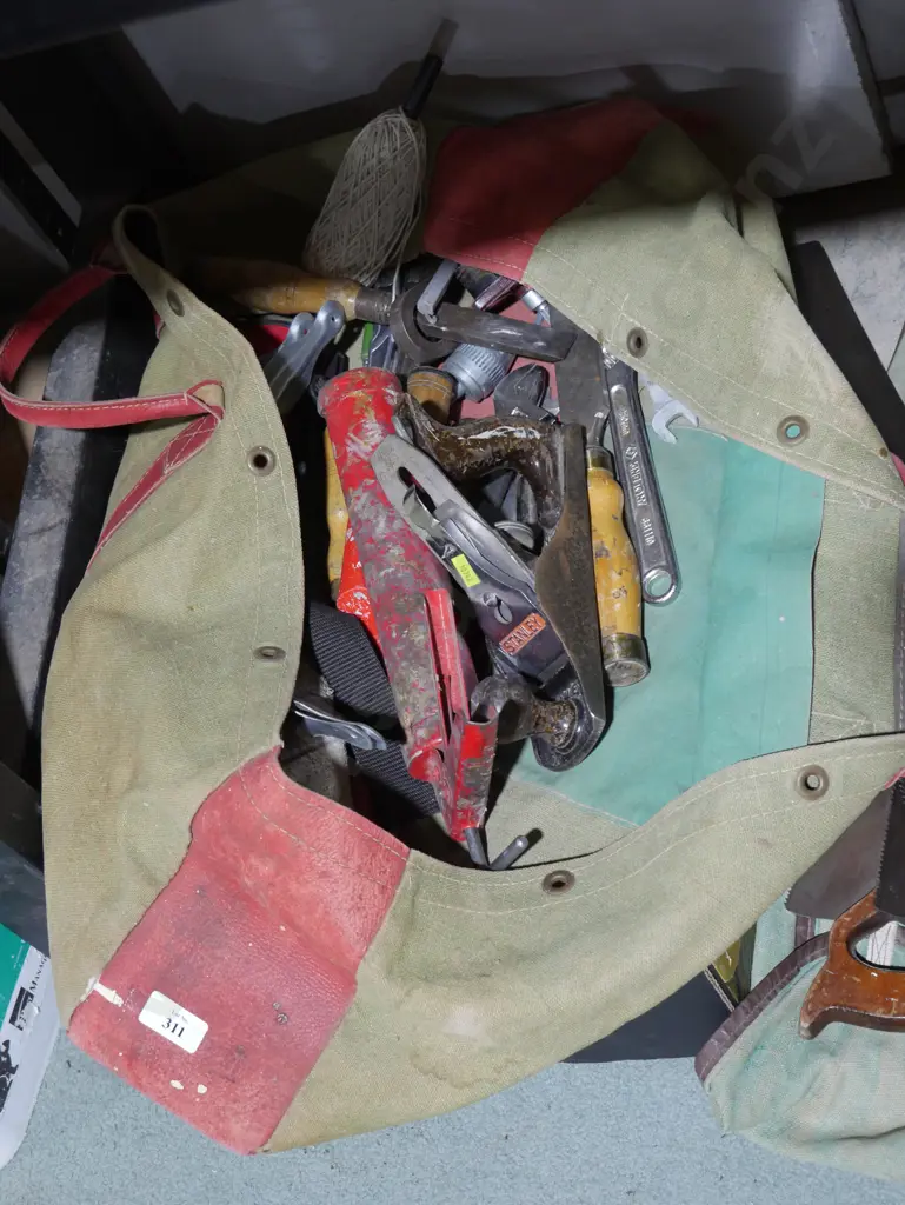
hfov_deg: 23.7
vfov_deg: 31.2
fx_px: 2159
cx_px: 452
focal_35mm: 62
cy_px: 602
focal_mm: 31
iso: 2000
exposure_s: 1/80
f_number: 5.4
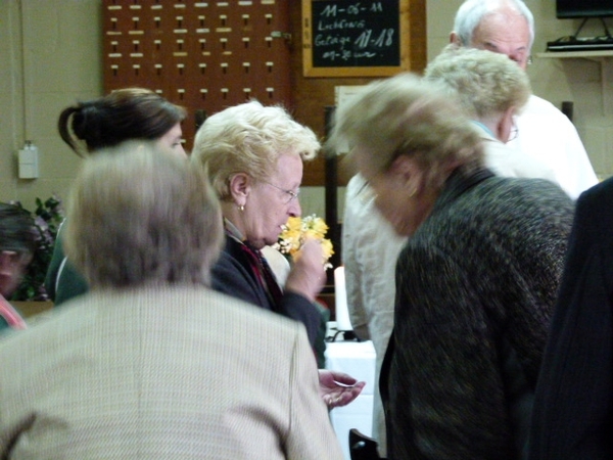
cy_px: 230
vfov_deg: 11.4
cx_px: 306
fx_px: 2302
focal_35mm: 130
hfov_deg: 15.2
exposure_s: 1/15
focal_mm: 23.4
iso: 800
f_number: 3.6
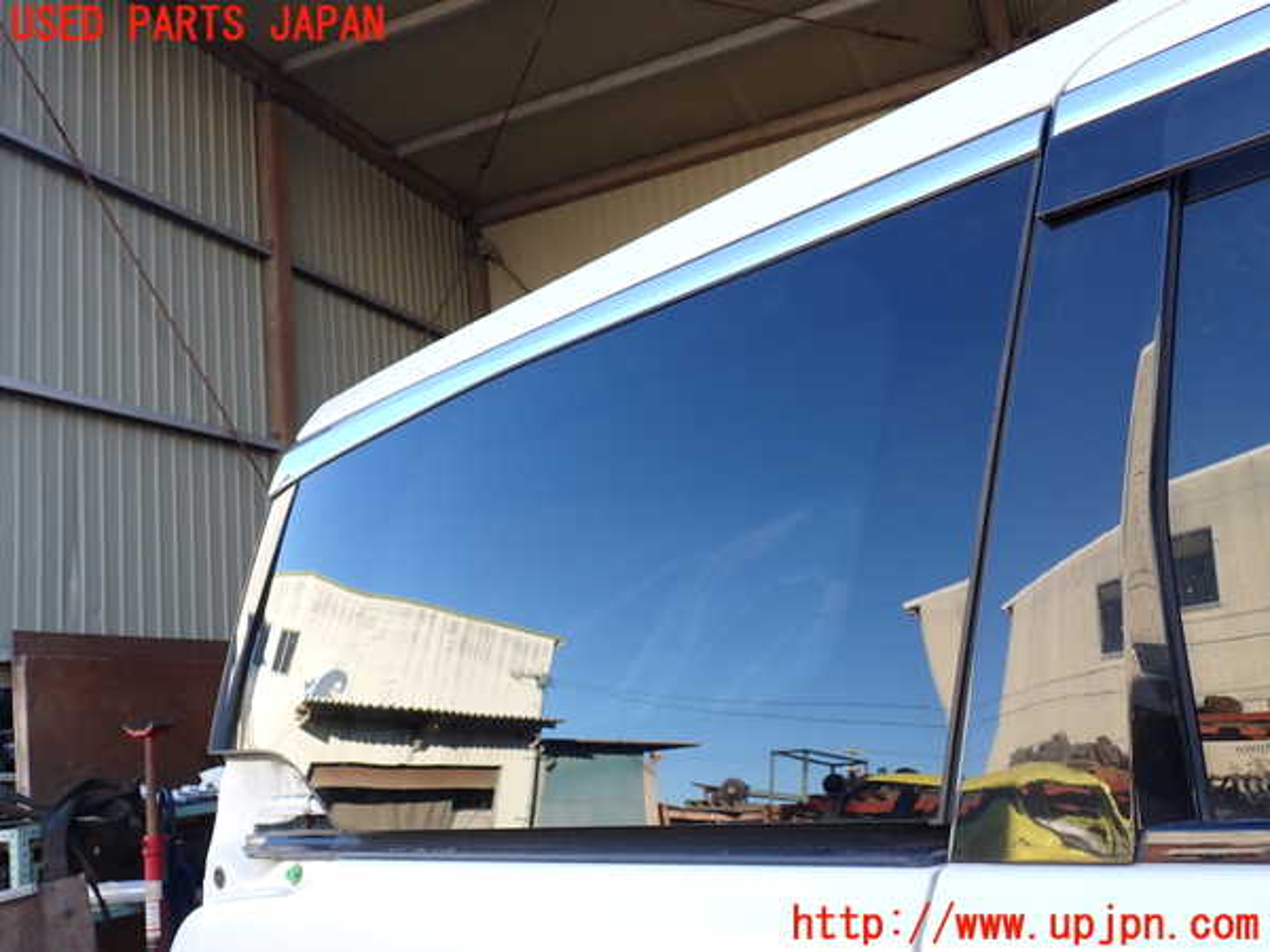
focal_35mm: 30
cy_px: 476
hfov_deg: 60.0
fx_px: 1101
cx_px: 635
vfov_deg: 46.8
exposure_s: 1/100
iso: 100
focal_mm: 5.4
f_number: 3.2
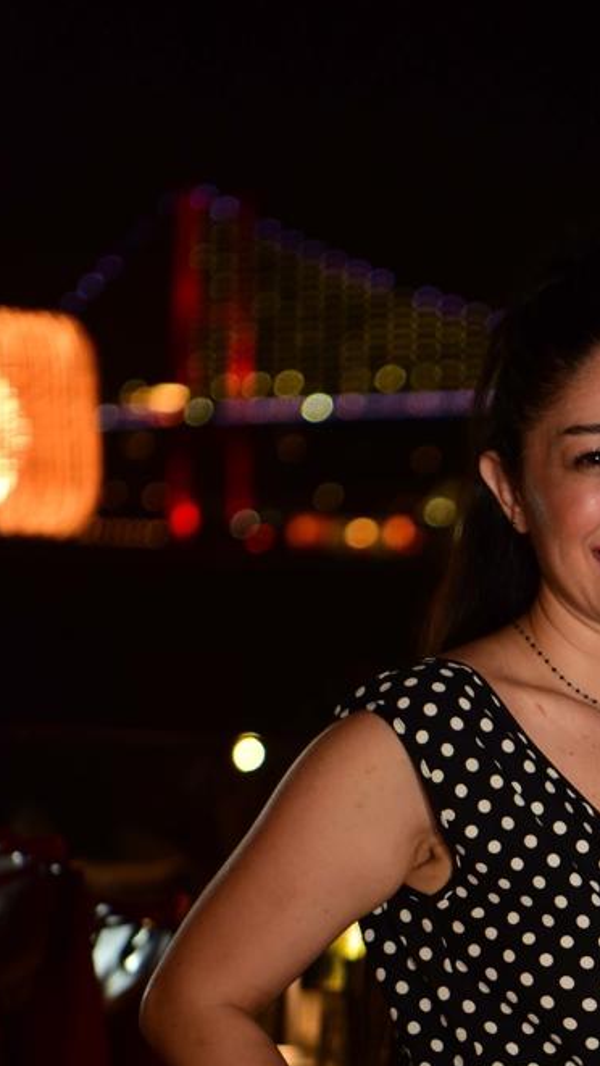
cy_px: 871
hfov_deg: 9.1
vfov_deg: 16.0
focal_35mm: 133
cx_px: 629
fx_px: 3760
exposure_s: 1/40
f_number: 2.8
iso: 1600
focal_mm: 70
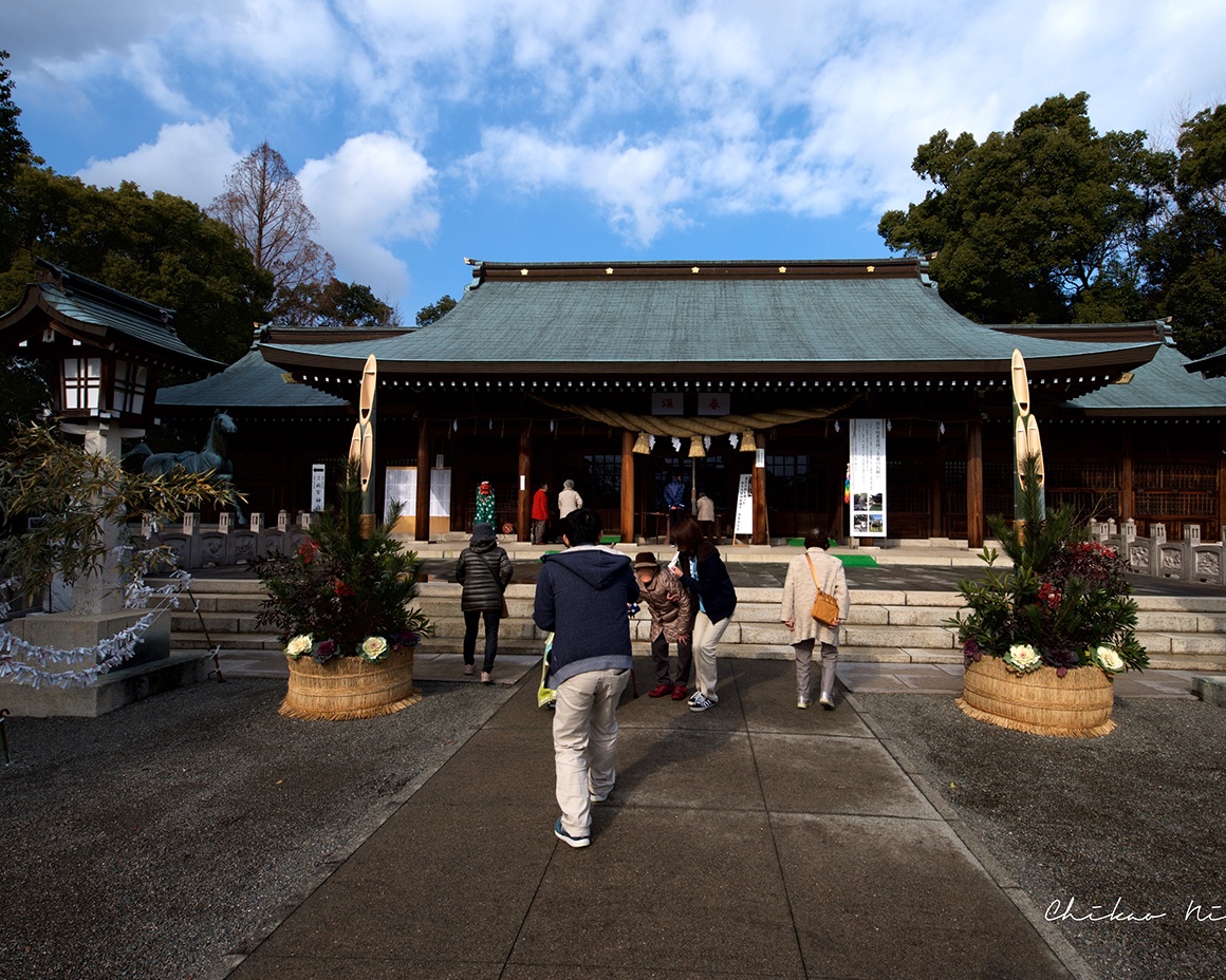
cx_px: 658
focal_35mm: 17
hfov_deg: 89.5
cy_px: 489
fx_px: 617
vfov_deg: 77.0
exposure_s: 1/125
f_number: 11
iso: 100
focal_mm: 15
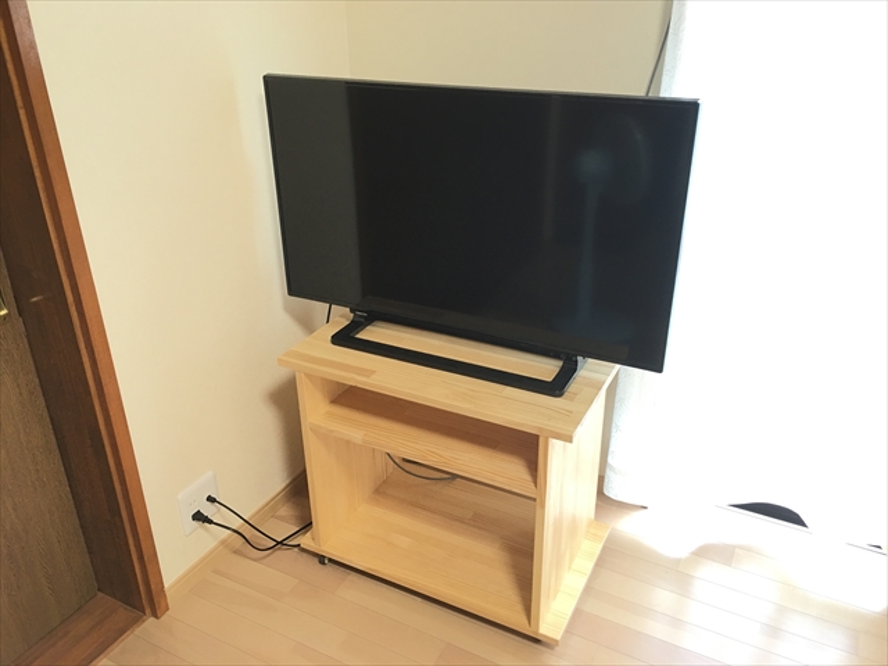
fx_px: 744
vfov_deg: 48.2
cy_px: 333
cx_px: 444
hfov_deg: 61.7
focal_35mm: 29
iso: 50
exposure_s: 1/15
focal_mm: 4.15
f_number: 2.2
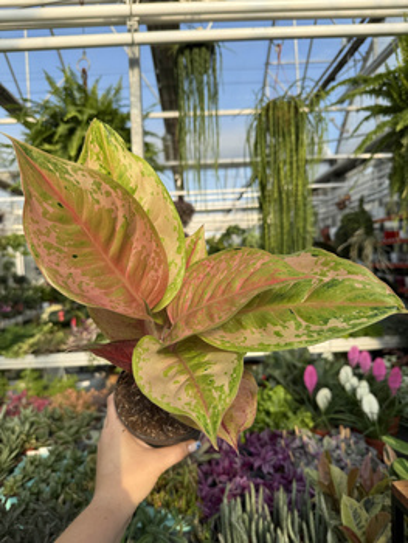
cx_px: 204
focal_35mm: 24
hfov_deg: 56.9
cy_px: 272
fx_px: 377
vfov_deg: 71.6
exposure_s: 1/1618
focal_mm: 6.76
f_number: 1.78
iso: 80
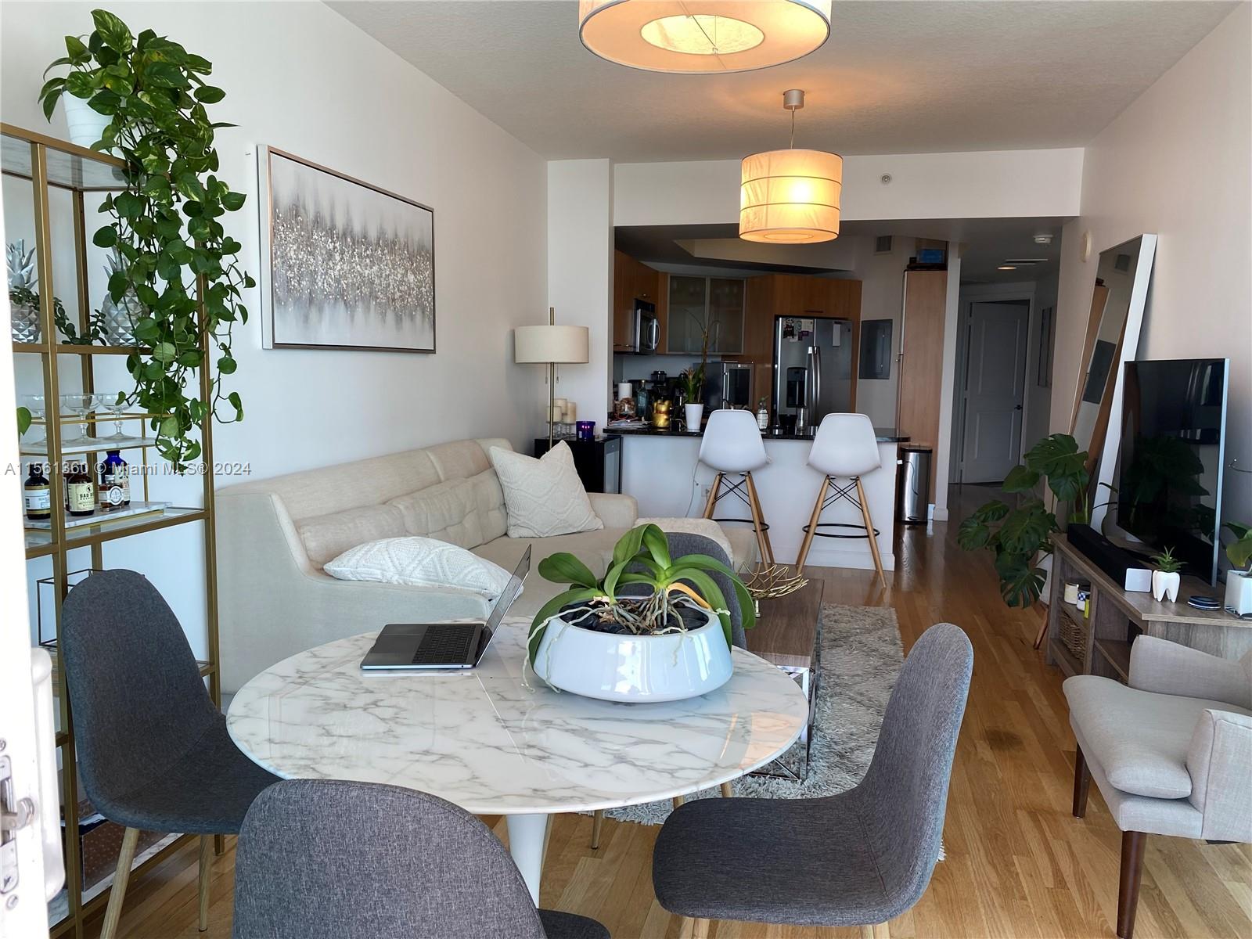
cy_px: 470
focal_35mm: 26
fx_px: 940
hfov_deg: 67.3
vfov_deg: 53.1
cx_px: 626
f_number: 1.8
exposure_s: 1/120
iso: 40
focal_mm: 4.25
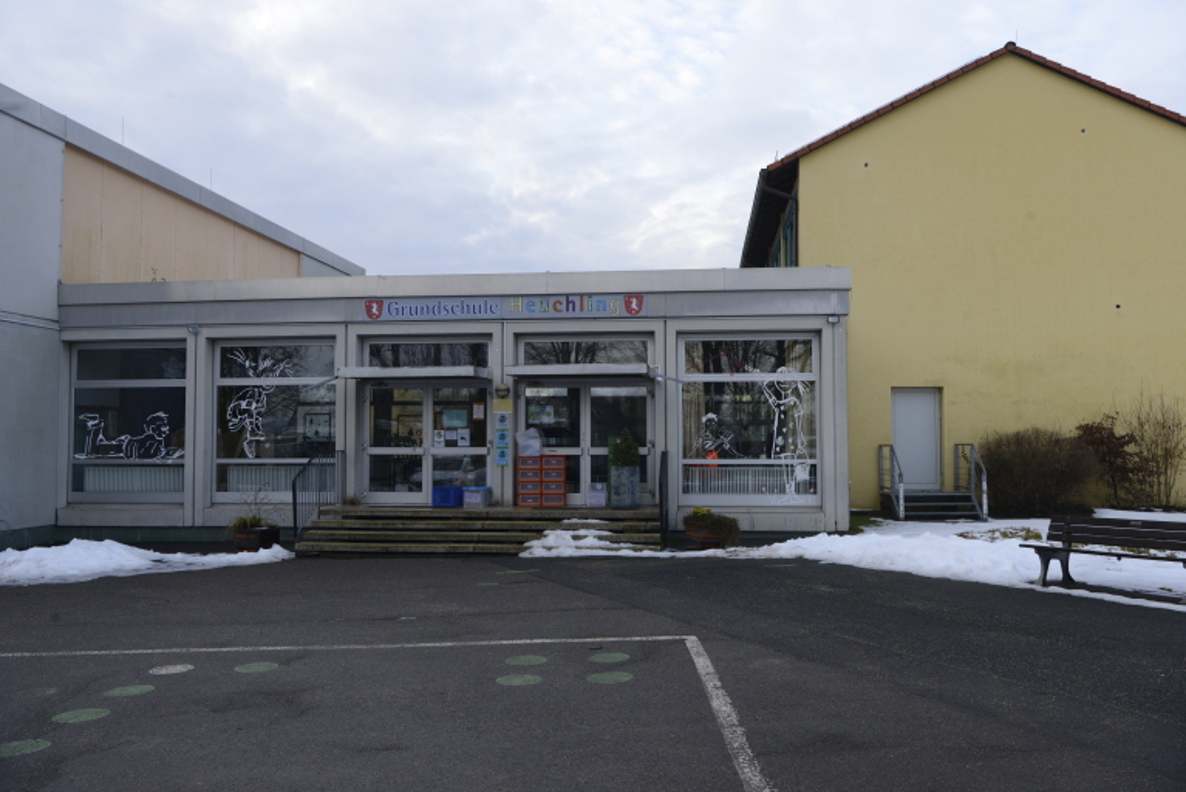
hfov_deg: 60.3
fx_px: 1022
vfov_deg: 42.4
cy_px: 396
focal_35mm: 31
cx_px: 593
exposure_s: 1/320
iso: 800
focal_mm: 31
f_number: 9
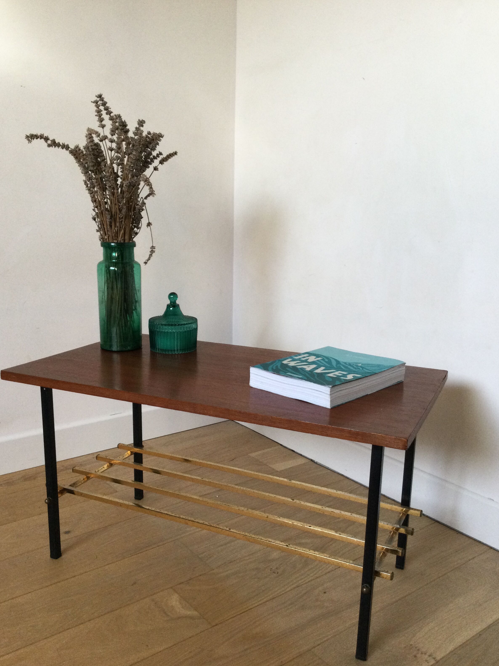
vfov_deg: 56.8
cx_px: 251
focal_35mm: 32
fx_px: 615
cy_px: 343
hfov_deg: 44.2
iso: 50
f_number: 2.4
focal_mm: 3.3
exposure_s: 1/33
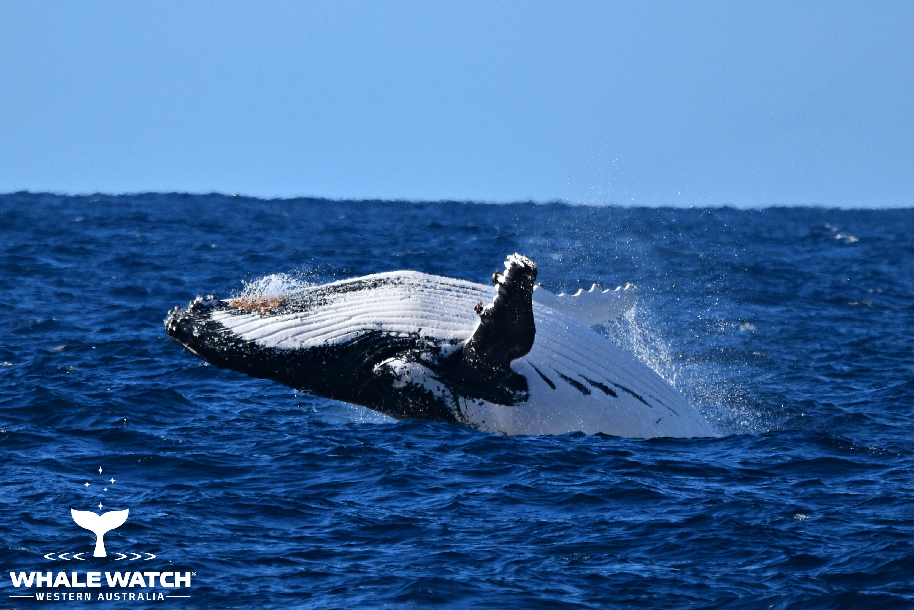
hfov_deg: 2.3
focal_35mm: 900
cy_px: 305
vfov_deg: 1.5
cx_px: 457
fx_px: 22848
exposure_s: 1/1600
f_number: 7.1
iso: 400
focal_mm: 600
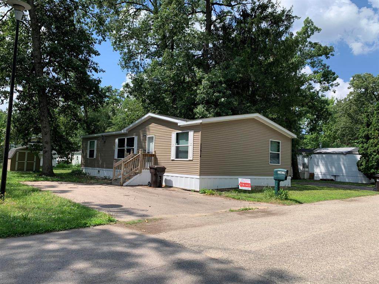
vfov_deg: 53.1
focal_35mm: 26
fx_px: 285
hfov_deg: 67.3
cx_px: 190
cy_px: 142
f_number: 1.8
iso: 25
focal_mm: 4.25
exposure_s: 1/1387
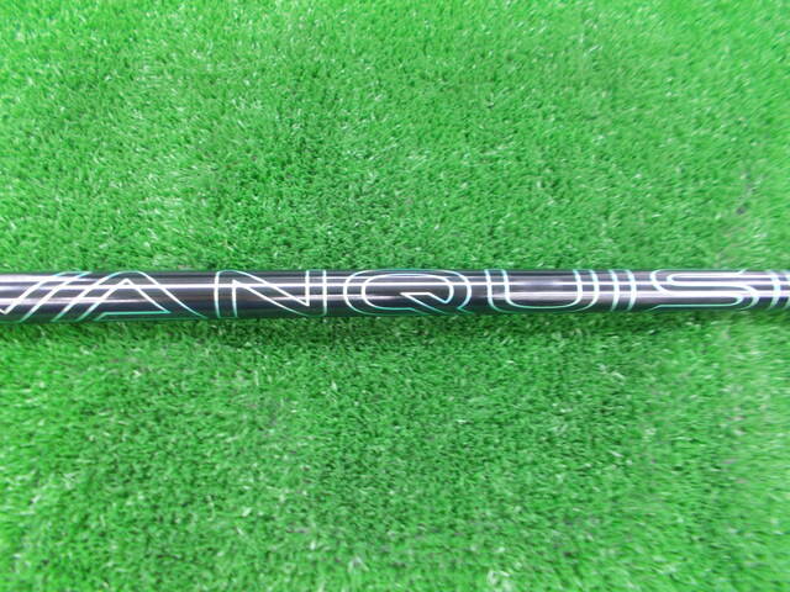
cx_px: 395
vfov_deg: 53.1
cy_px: 296
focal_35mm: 26
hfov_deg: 67.3
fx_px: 593
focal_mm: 4.6
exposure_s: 1/6
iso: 200
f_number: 3.2
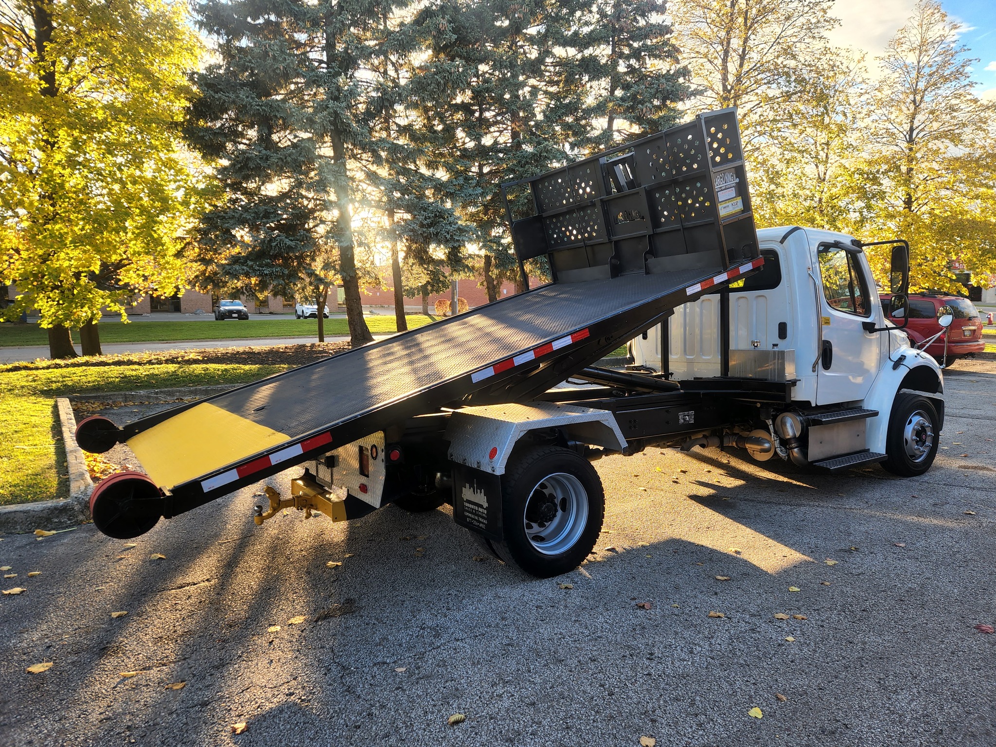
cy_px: 374
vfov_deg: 58.9
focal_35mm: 23
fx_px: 662
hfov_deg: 73.9
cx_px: 498
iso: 32
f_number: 1.8
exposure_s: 1/180
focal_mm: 5.4
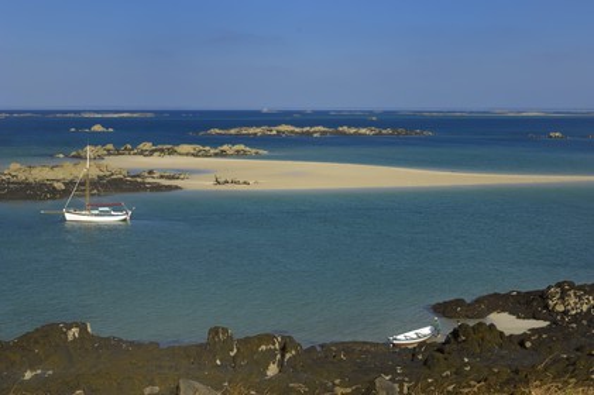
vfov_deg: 23.7
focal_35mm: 57
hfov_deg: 35.1
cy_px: 198
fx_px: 940
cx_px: 297
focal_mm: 38
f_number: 11
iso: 100
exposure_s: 1/160
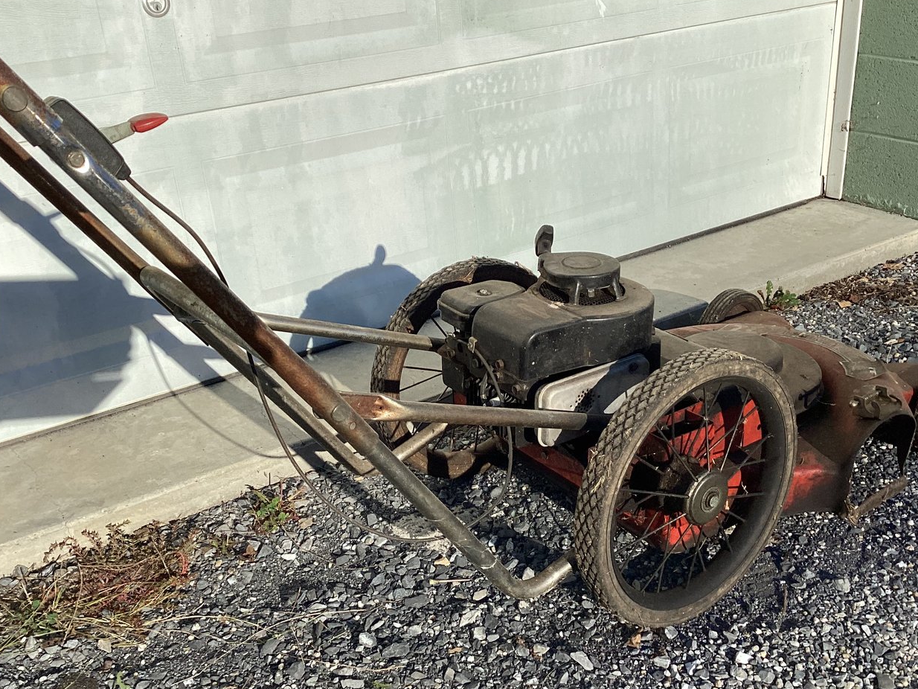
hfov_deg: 48.9
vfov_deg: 37.7
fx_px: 1008
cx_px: 483
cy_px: 364
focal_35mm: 38
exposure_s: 1/1988
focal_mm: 3.3
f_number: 2.4
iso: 25
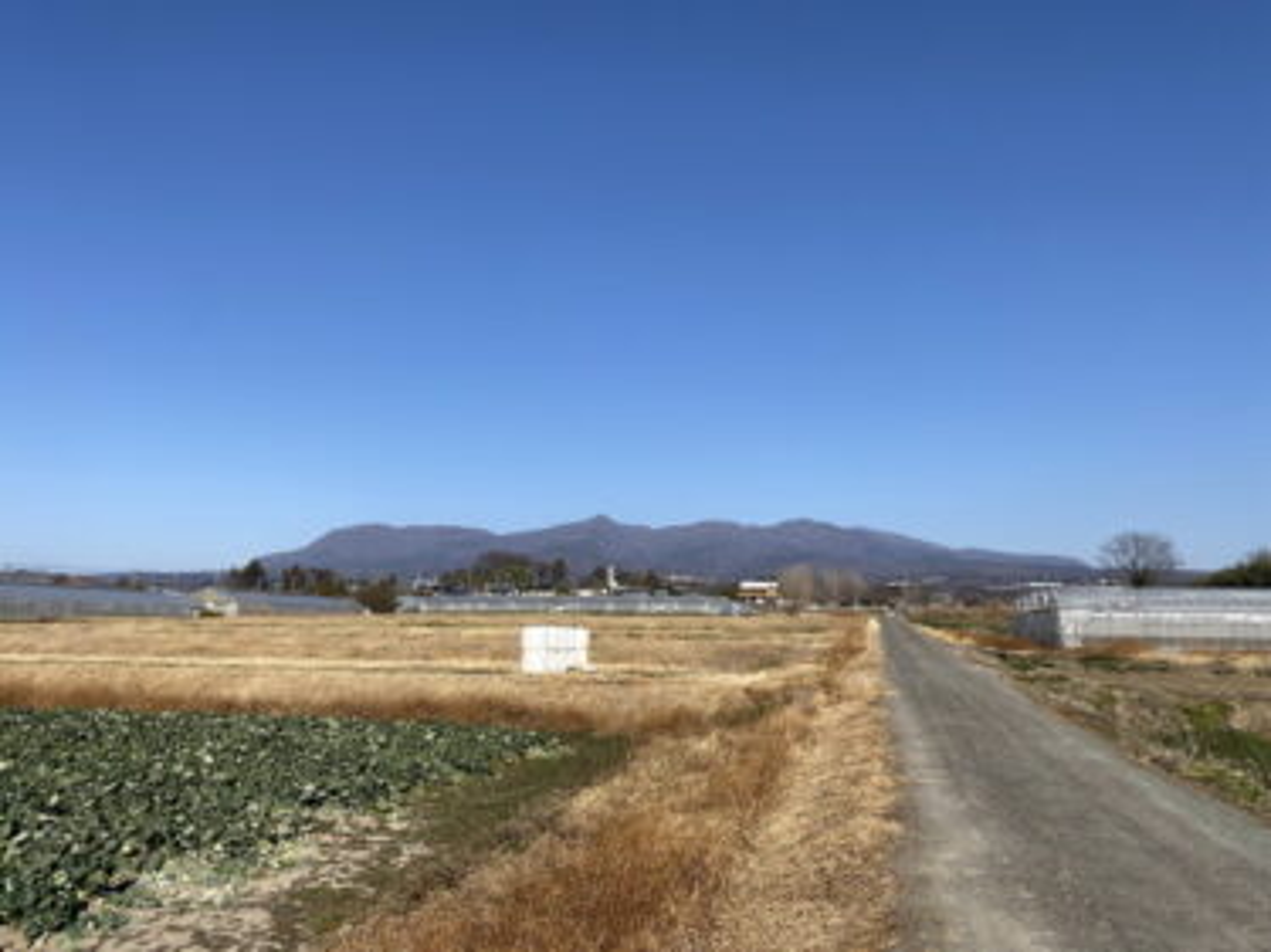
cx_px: 636
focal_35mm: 26
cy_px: 476
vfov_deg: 53.0
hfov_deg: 67.3
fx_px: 954
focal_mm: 4.25
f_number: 1.8
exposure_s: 1/3610
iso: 32
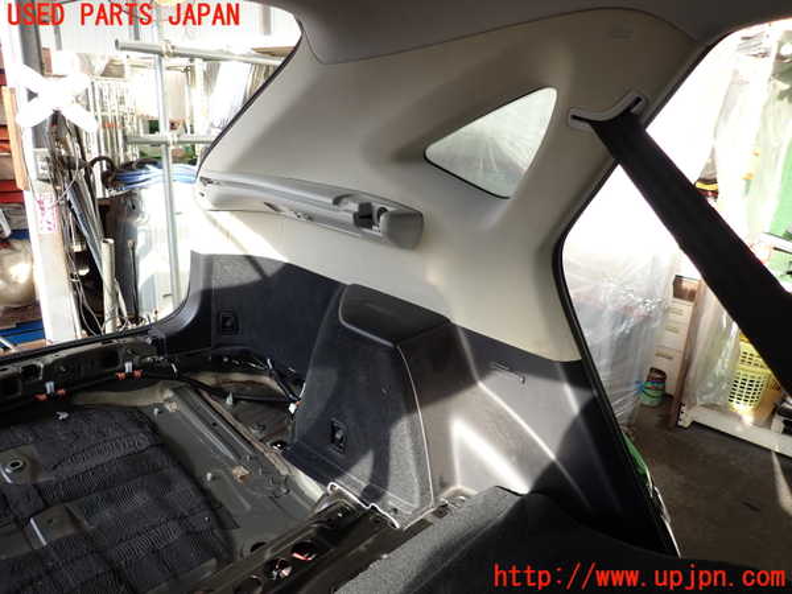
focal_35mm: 25
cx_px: 396
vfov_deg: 54.9
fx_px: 572
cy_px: 297
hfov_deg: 69.4
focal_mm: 4.5
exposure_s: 1/160
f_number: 2
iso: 100
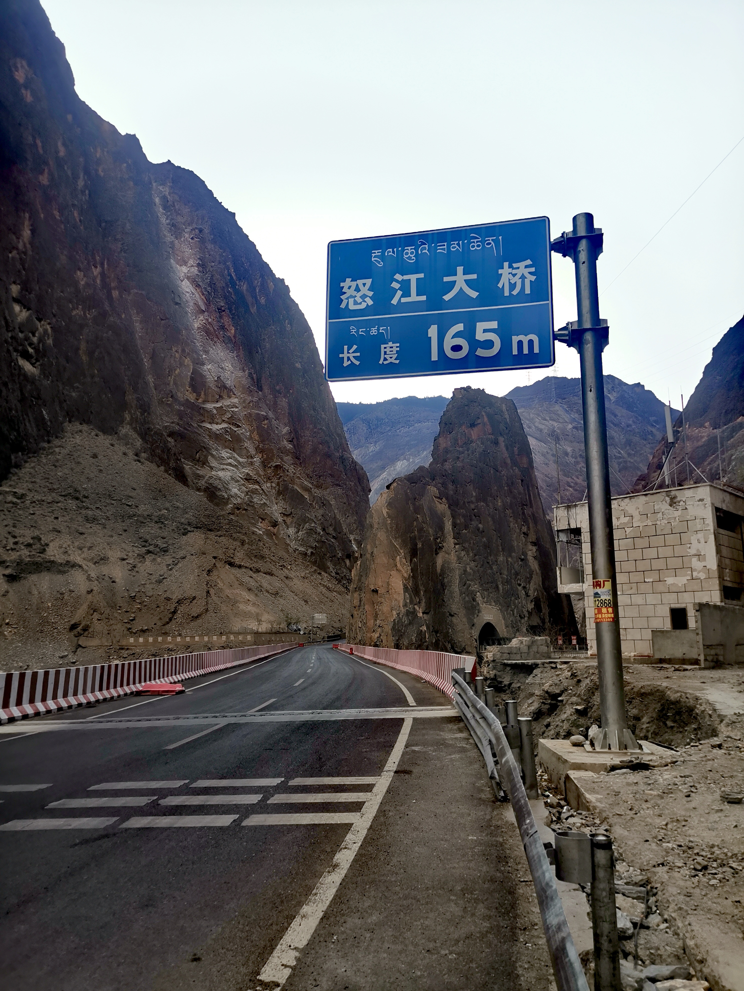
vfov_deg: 65.3
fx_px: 774
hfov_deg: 51.4
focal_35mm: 27
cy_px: 496
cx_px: 372
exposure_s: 1/991
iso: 50
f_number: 1.8
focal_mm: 4.75
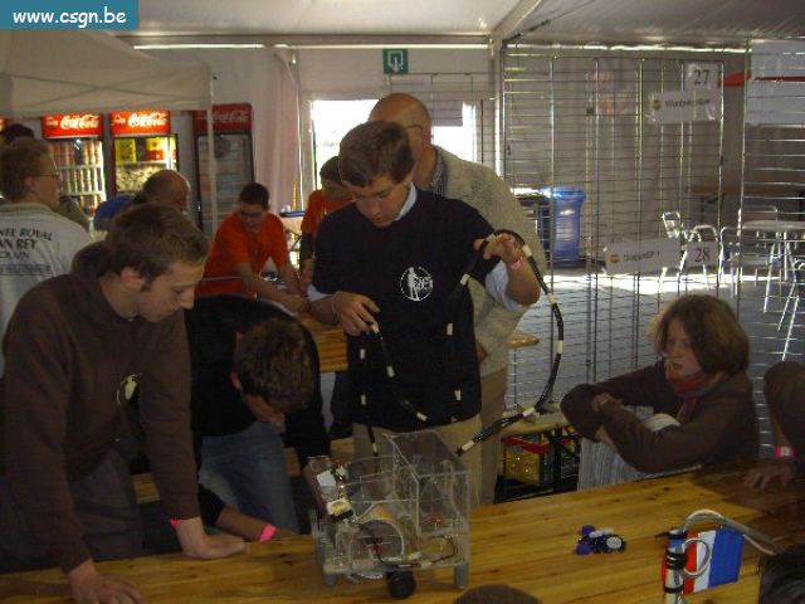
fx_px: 907
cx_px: 402
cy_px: 302
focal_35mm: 39
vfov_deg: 36.8
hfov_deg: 47.9
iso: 200
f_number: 2.8
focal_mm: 8
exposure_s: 1/60
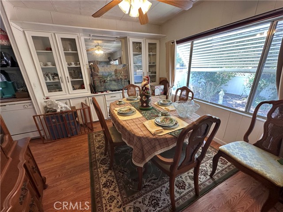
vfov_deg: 85.7
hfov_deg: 102.1
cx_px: 142
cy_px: 106
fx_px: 114
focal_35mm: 14
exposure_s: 1/120
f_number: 2.2
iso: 160
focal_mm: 2.22
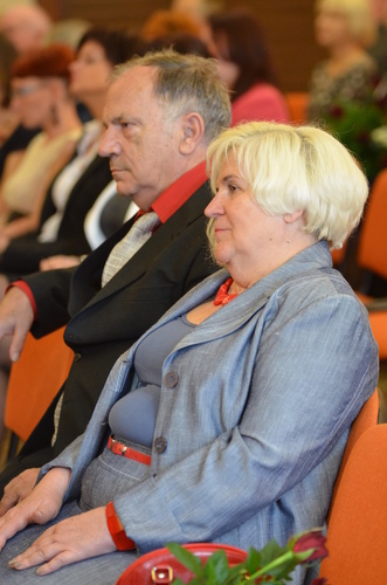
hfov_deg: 8.1
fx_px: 2722
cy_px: 292
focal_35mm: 168
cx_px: 194
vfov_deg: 12.3
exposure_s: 1/80
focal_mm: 112
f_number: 2.8
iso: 1600
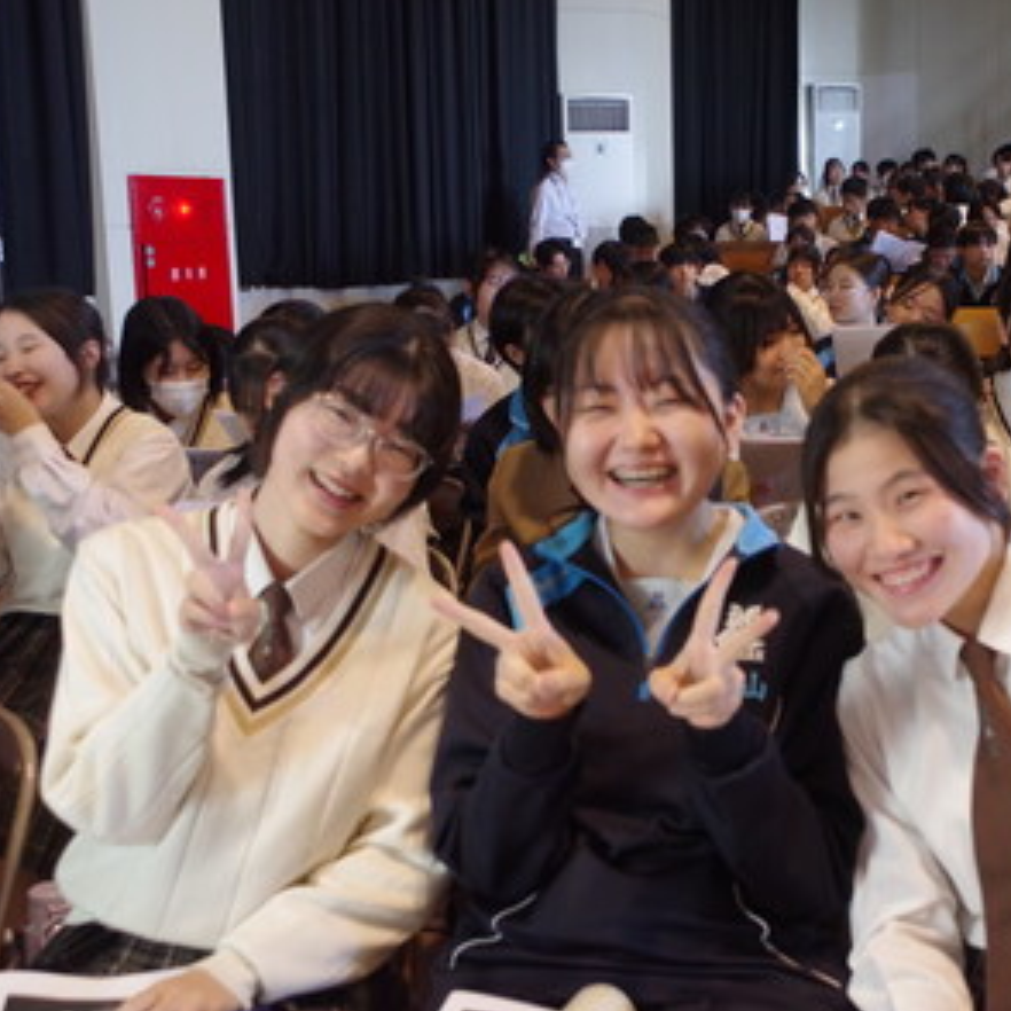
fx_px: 1872
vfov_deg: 30.2
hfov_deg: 30.1
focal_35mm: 57
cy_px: 509
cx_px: 626
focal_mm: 29
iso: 3200
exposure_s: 1/60
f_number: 4
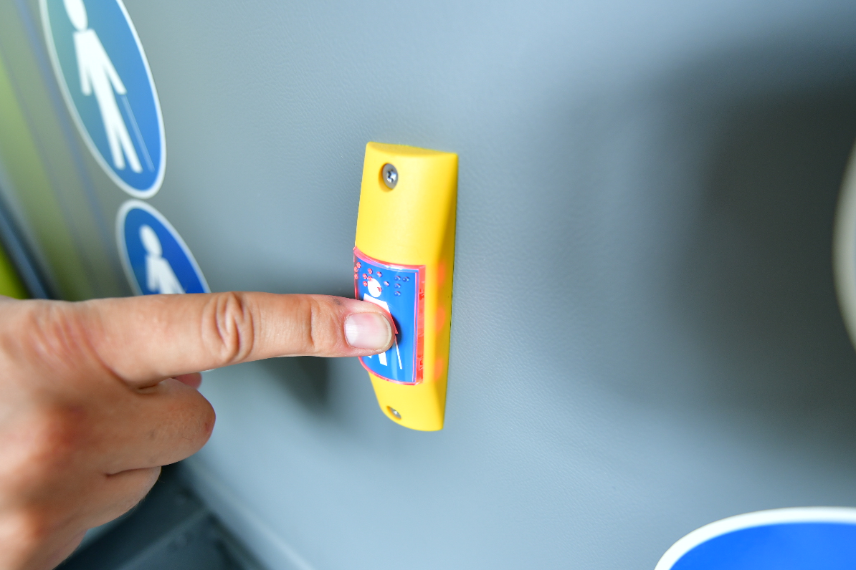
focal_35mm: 19
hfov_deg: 86.8
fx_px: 452
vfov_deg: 64.3
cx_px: 403
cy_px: 325
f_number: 2.8
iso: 250
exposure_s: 1/125
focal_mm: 14
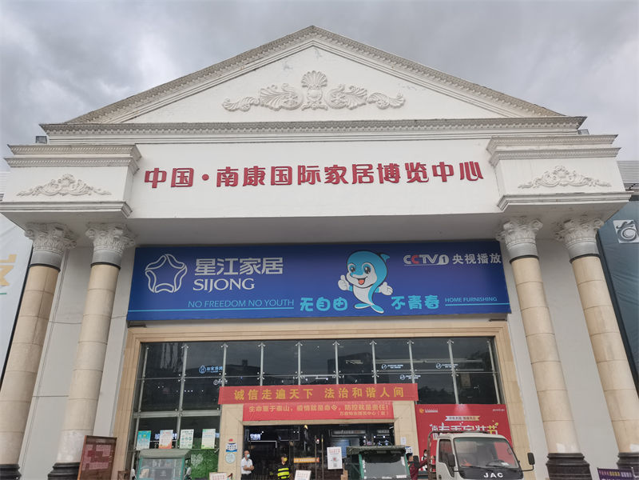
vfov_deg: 53.1
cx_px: 320
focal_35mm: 26
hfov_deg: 67.3
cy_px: 240
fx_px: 480
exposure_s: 1/760
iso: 50
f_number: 1.8
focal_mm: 5.58
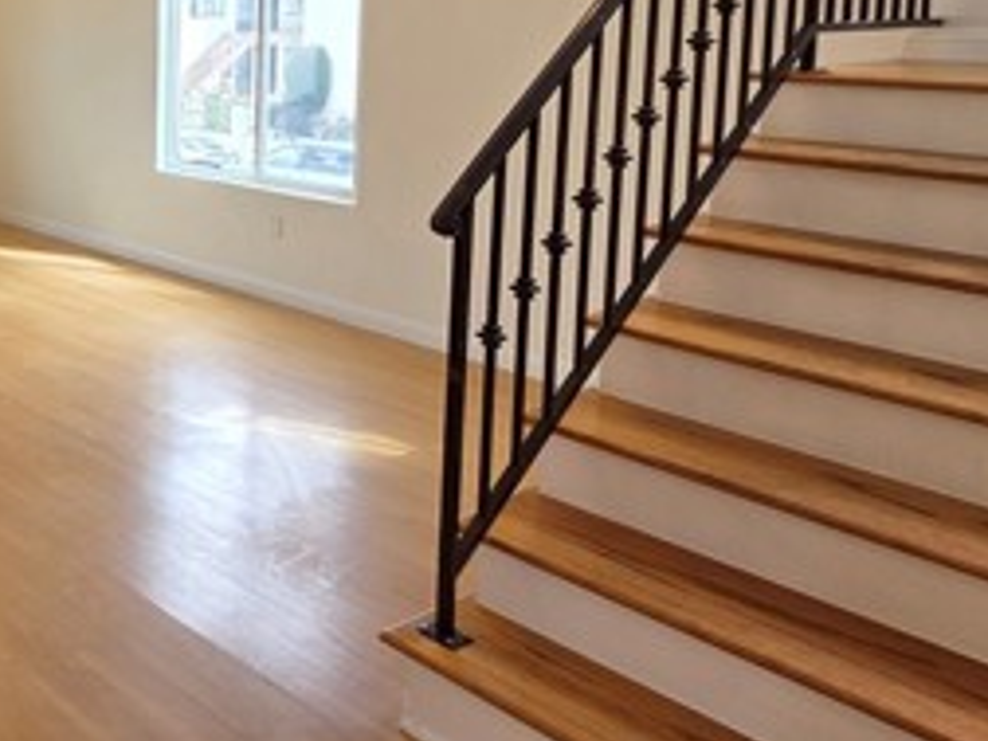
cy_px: 90
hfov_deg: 38.7
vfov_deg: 40.1
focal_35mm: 33
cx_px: -227
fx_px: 942
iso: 50
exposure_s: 1/120
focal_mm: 2.2
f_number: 1.9
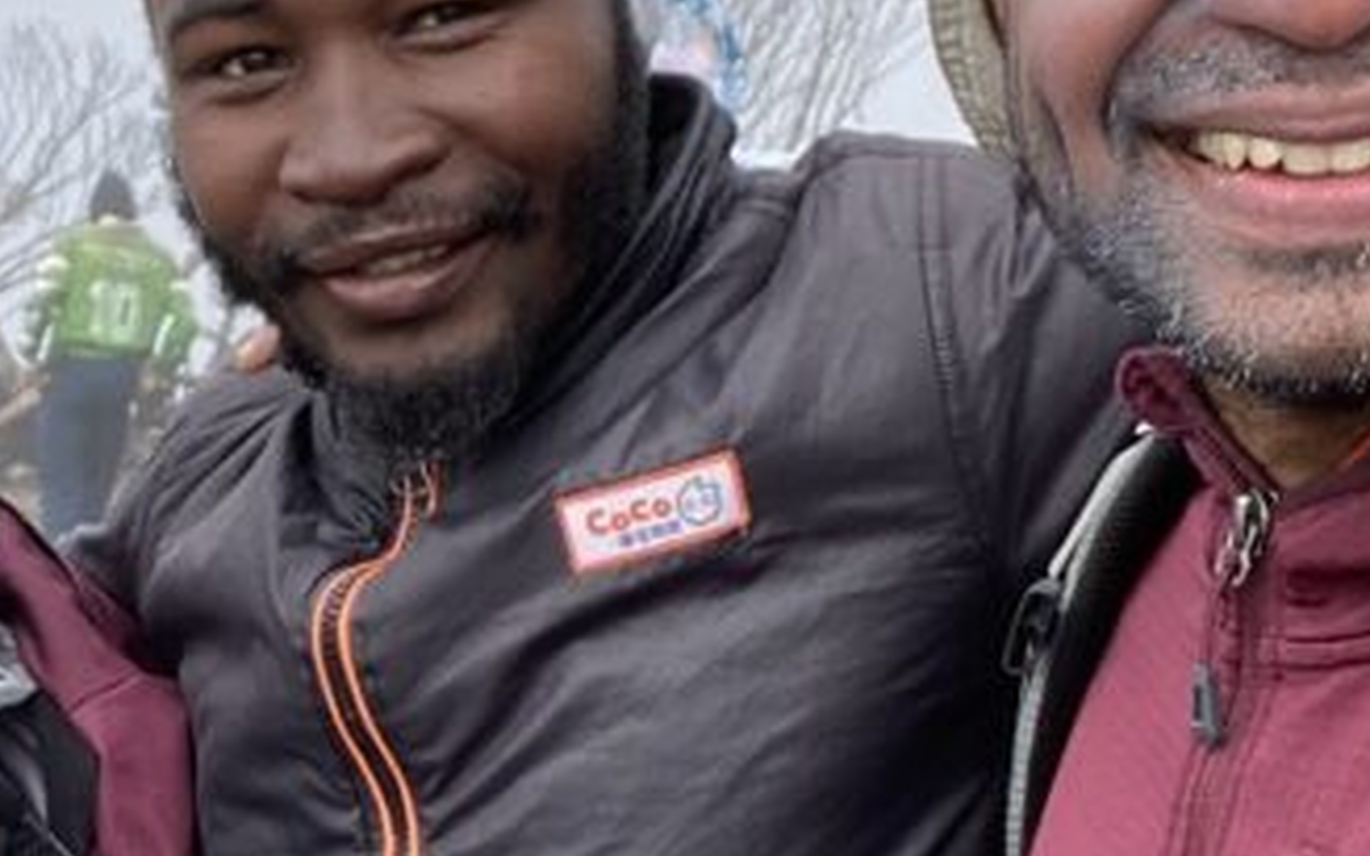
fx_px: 2838
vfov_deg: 17.1
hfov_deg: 26.3
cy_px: 593
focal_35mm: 76
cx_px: 150
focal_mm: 2.71
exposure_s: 1/176
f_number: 2.2
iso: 25
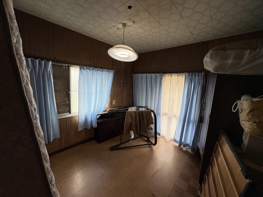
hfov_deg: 102.1
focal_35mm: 14
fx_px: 106
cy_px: 98
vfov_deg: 85.7
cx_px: 132
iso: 160
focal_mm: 2.22
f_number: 2.2
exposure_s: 1/120
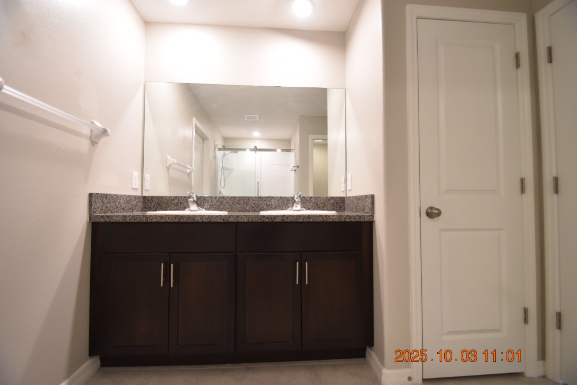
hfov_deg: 100.4
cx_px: 288
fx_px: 240
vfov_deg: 77.3
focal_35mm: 15
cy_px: 192
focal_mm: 10
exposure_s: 1/45
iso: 800
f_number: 3.5
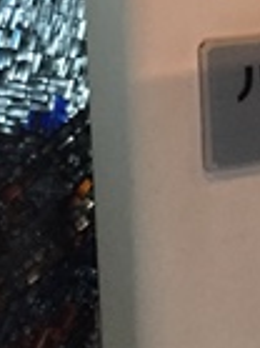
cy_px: -113
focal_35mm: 134
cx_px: 355
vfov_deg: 14.1
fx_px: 1344
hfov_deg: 10.8
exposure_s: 1/30
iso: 200
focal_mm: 4.15
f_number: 2.2
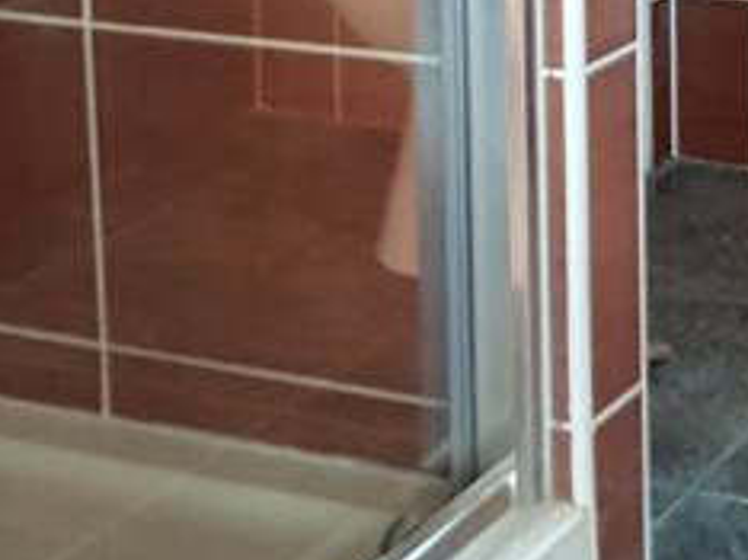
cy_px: -221
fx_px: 2461
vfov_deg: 12.5
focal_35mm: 114
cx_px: 479
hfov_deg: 17.3
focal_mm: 4.2
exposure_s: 1/14
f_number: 1.7
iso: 200
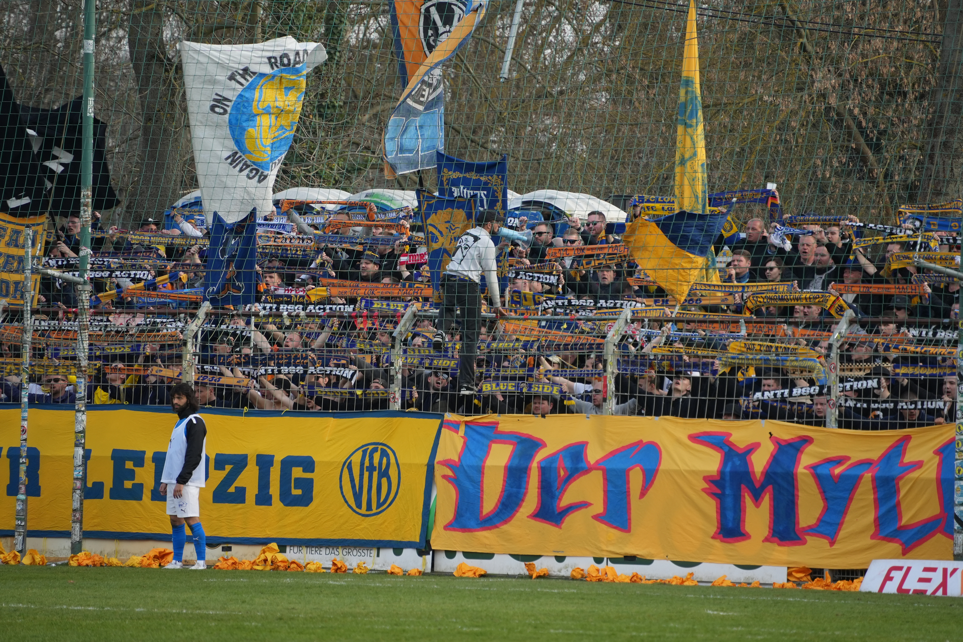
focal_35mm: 321
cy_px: 321
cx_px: 482
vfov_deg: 4.3
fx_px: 8586
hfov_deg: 6.4
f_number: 6.3
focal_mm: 214
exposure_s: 1/400
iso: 400
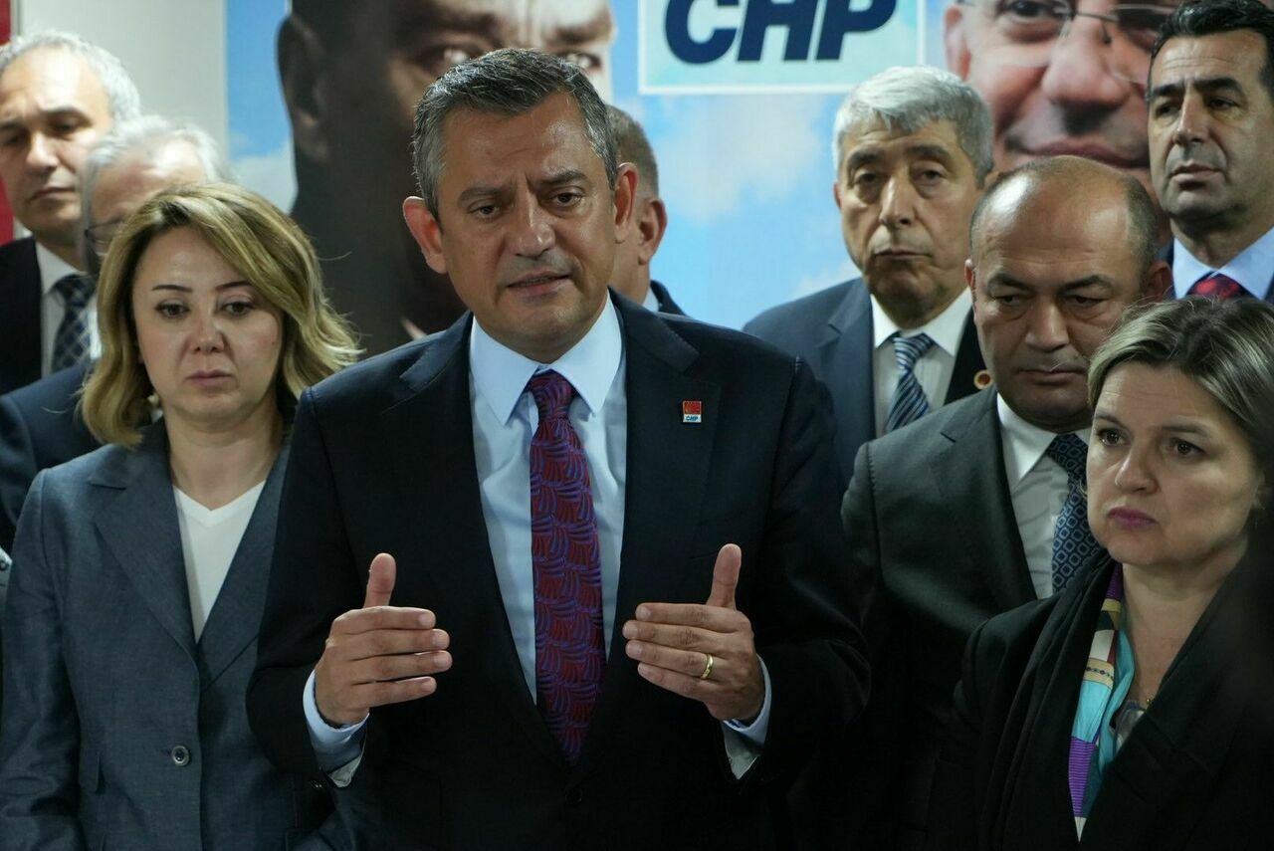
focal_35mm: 70
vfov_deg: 19.5
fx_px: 2479
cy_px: 426
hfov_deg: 28.8
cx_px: 637
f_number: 4
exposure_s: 1/200
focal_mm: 70
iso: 4000
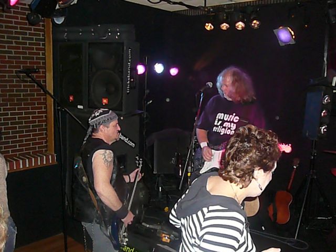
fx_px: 340
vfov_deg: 40.7
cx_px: 168
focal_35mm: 35
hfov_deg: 52.6
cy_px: 126
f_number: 2.8
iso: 800
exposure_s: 1/30
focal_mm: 5.2
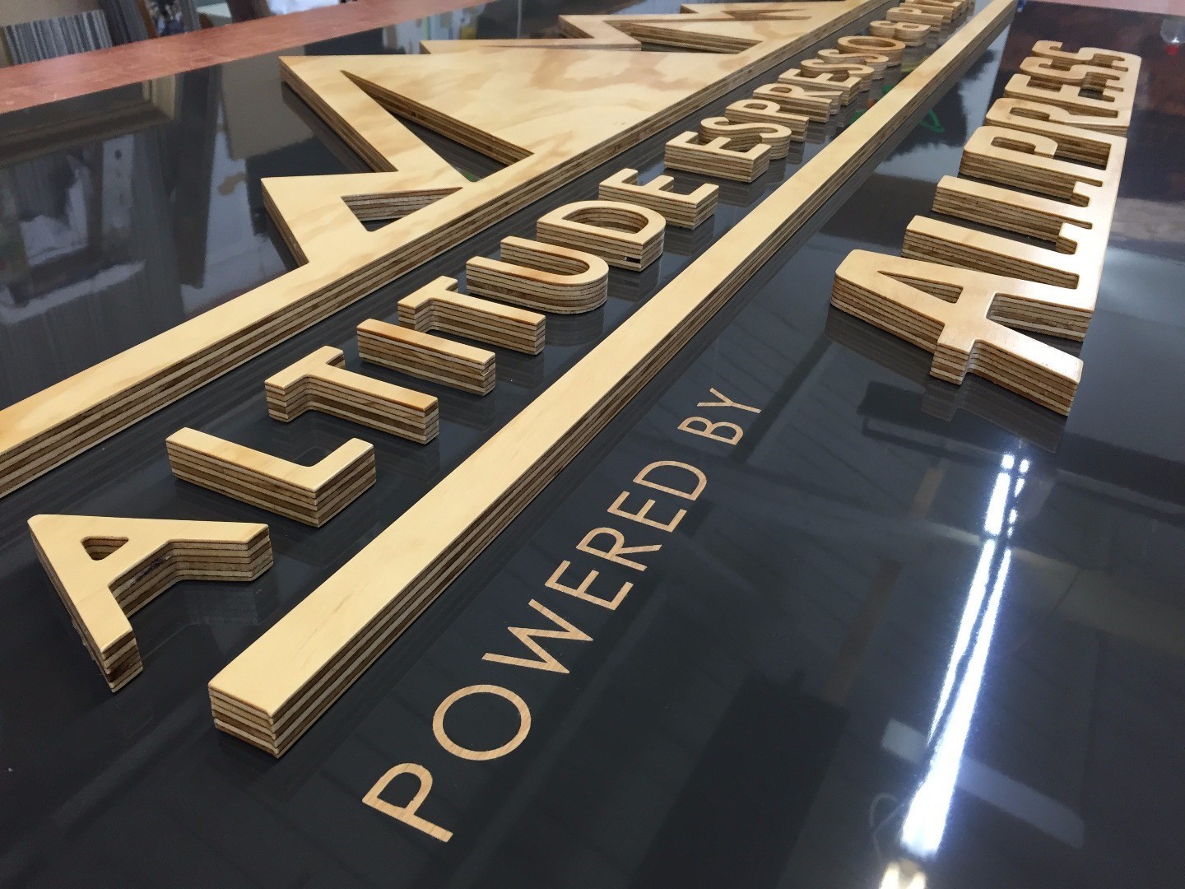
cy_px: 444
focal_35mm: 29
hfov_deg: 61.7
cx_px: 592
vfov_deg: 48.2
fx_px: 993
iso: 40
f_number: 2.2
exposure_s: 1/33
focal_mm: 4.15
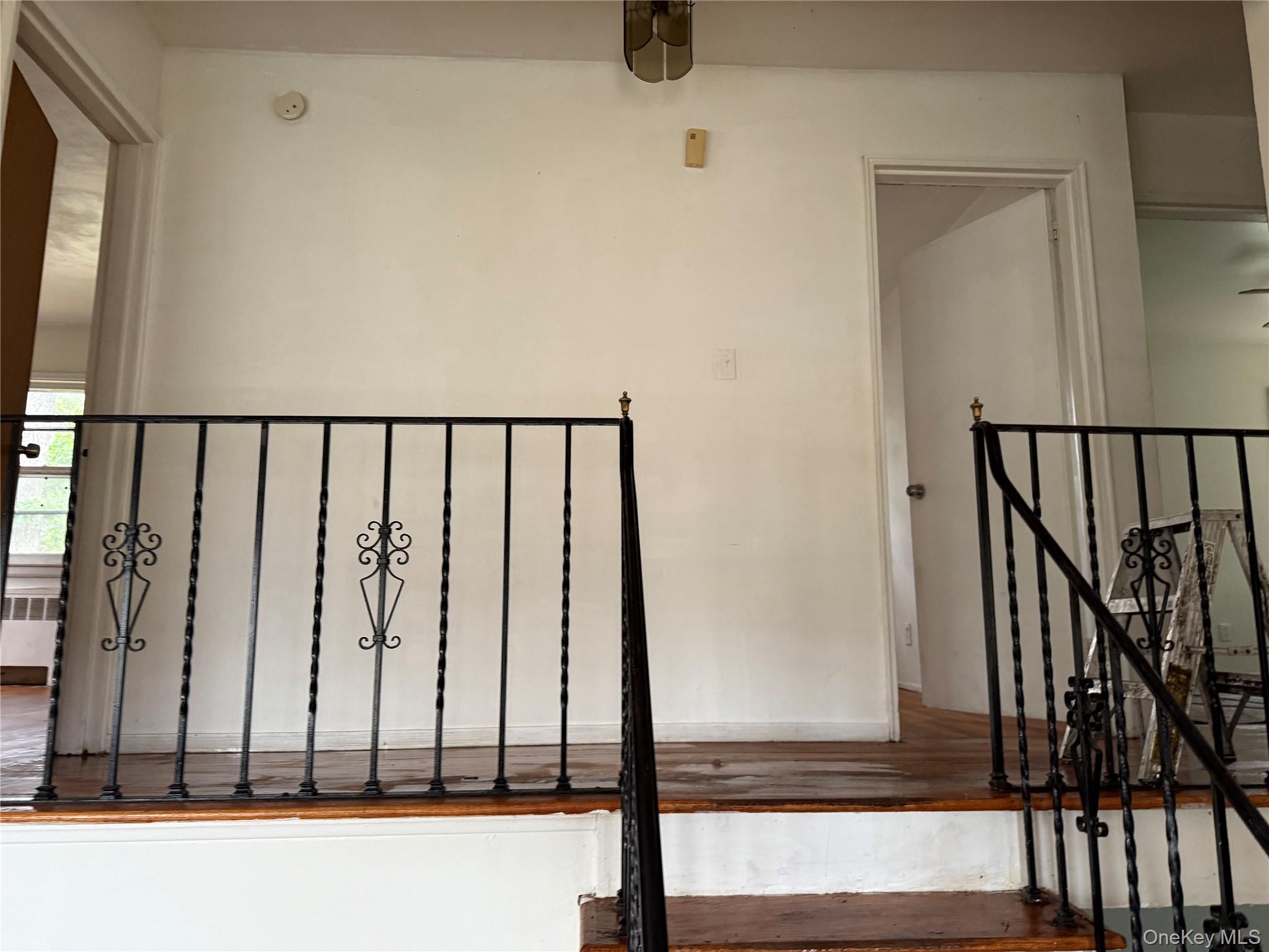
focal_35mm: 24
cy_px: 476
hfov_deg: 71.6
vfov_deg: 56.8
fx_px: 880
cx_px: 634
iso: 250
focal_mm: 6.76
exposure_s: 1/60
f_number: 1.78
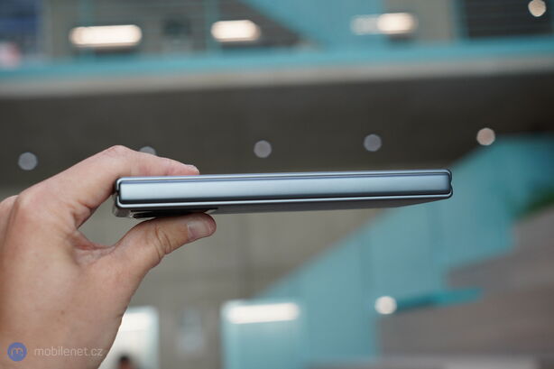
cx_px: 277
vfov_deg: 26.0
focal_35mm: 52
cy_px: 184
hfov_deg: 38.2
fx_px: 800
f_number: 5.6
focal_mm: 52
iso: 2000
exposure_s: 1/160
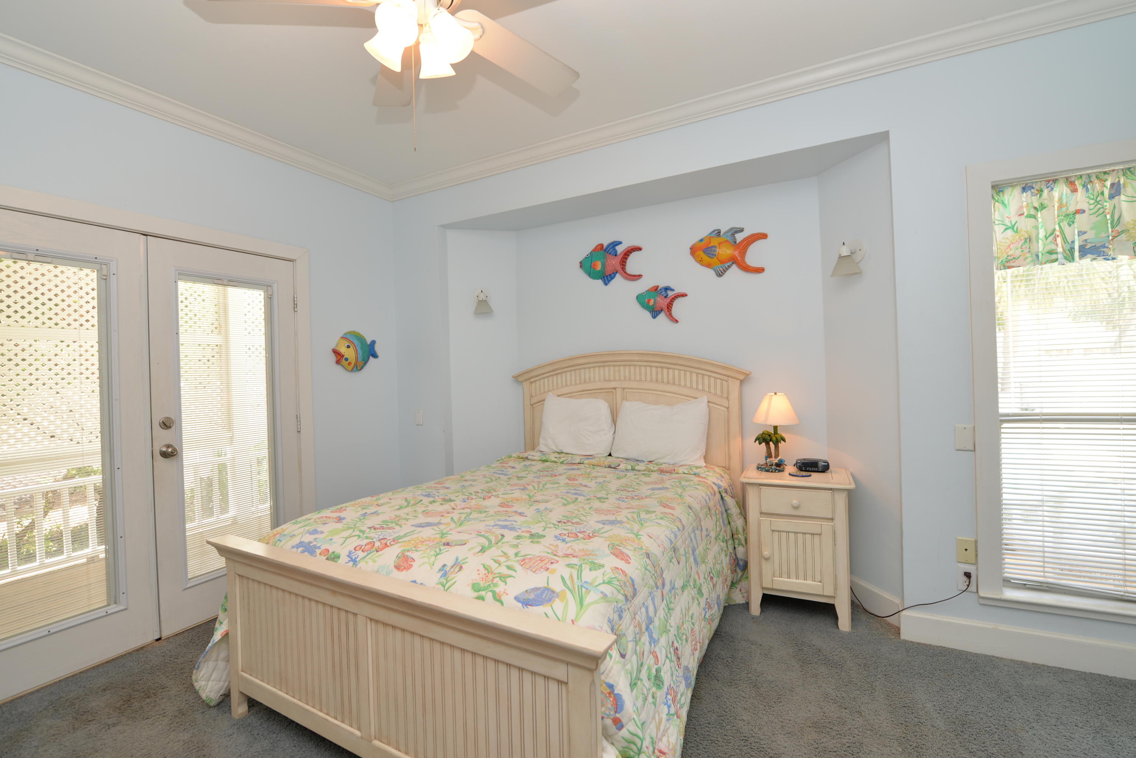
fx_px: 473
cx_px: 568
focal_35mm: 15
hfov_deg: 100.4
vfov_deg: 77.4
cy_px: 379
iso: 200
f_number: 4
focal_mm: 15
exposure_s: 1/60
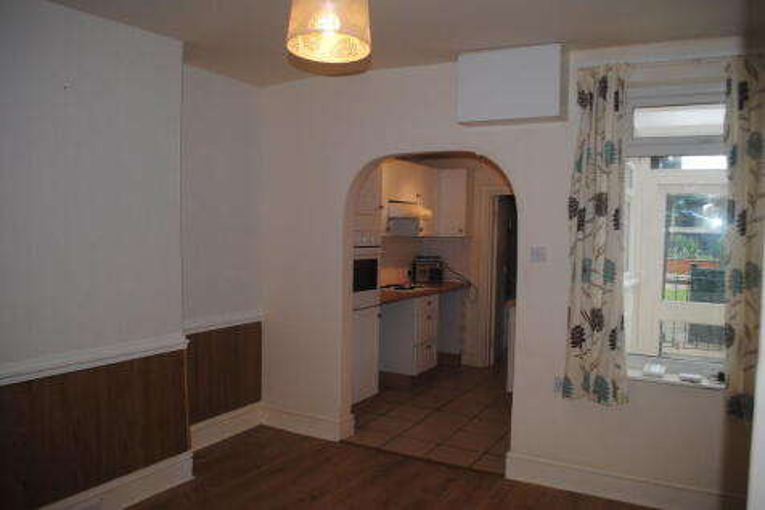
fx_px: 574
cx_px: 382
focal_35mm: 27
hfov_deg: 67.4
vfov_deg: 47.9
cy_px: 255
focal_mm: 18
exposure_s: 1/60
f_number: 3.5
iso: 200
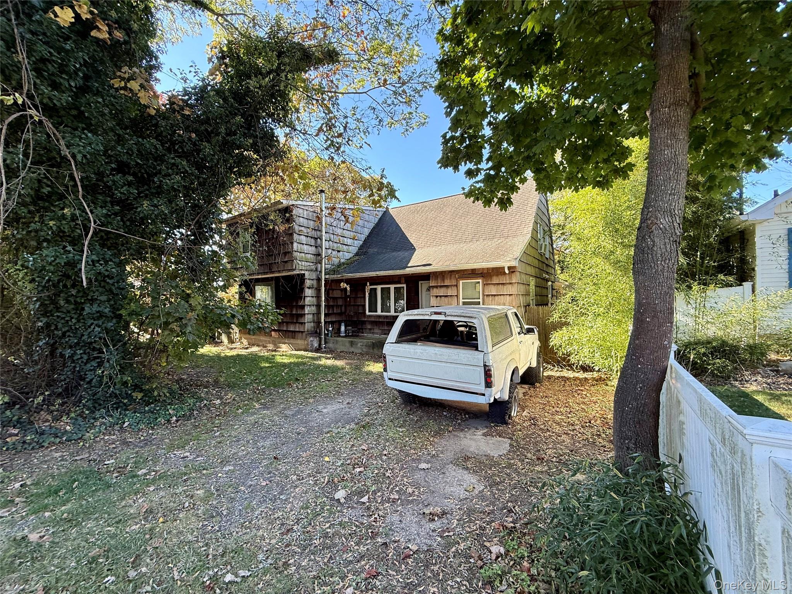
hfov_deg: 102.1
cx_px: 396
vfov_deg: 85.7
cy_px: 297
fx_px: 320
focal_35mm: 14
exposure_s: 1/142
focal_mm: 2.22
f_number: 2.2
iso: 50
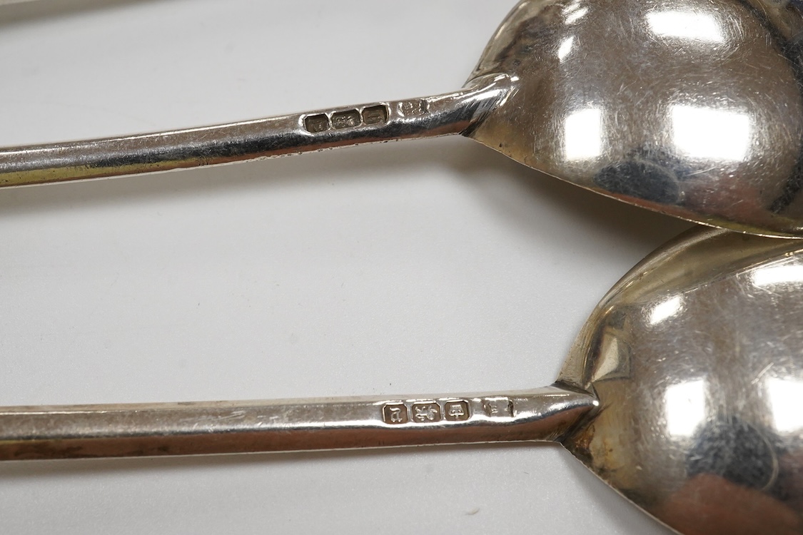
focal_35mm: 45
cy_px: 268
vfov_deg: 29.9
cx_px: 402
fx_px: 1004
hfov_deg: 43.6
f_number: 18
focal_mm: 30
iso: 2500
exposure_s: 1/160
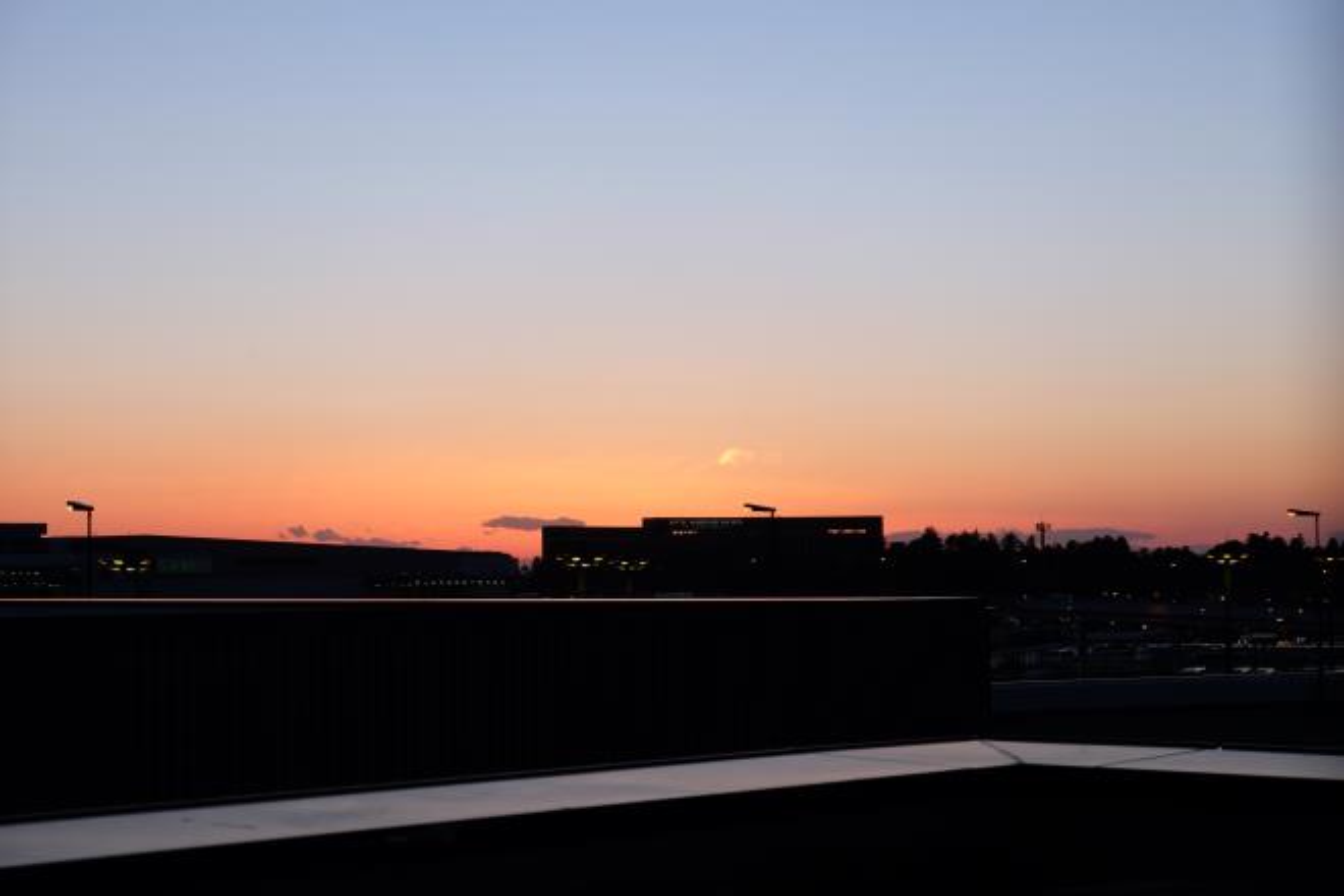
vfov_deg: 19.5
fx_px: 2613
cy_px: 448
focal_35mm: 70
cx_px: 672
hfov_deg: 28.8
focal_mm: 46.7
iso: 200
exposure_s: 1/60
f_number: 5.6
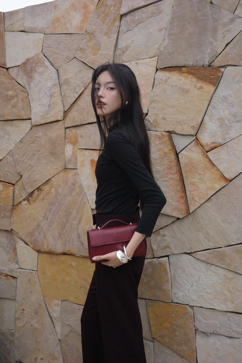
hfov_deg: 33.4
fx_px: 403
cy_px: 182
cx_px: 121
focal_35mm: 40
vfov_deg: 48.5
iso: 6400
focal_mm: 26
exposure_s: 1/4000
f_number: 8
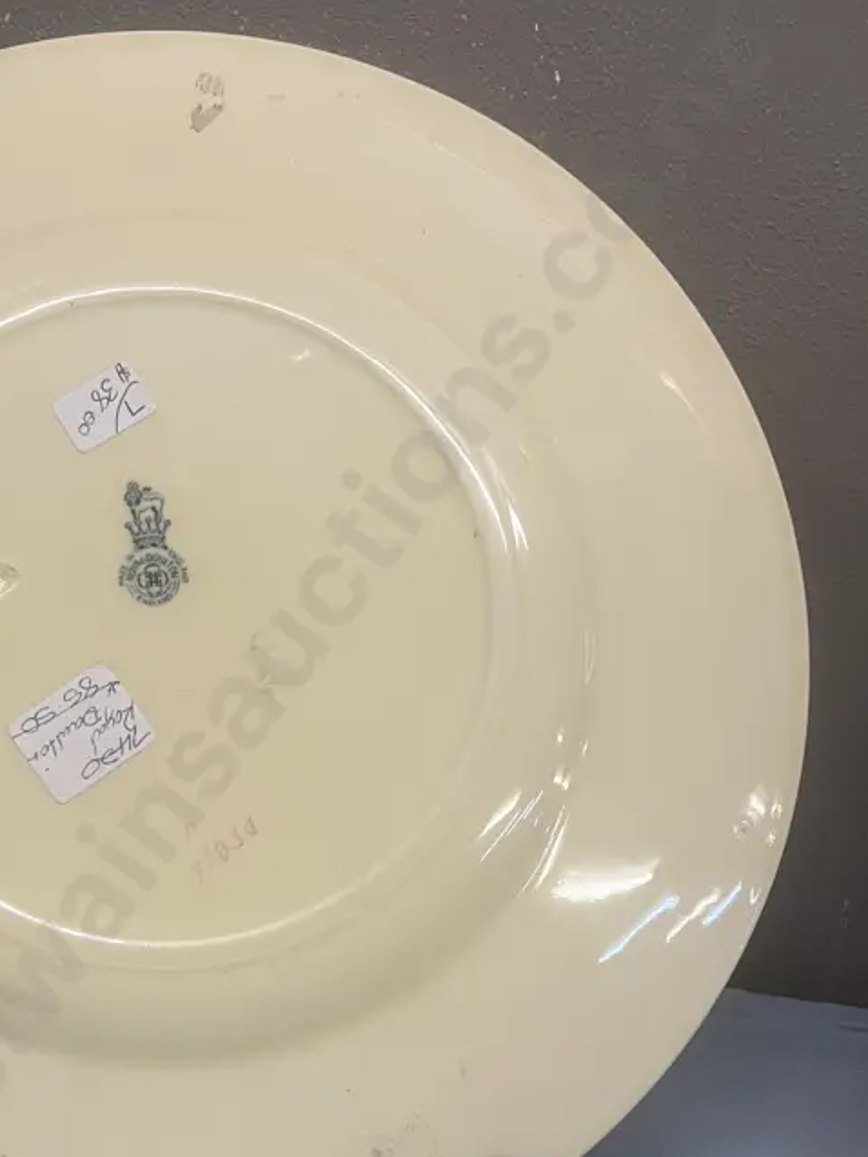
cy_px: 783
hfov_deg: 31.4
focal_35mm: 45
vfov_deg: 41.5
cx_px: 187
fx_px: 1504
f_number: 1.8
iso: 50
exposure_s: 1/50
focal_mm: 3.99
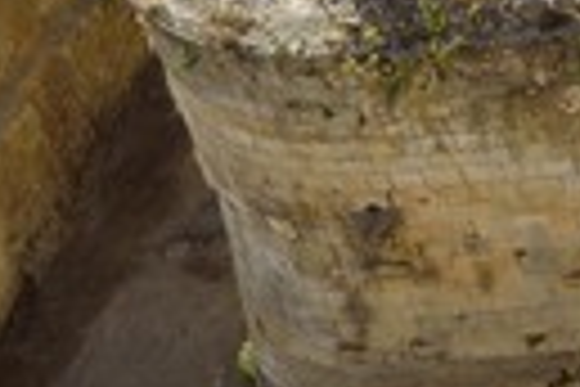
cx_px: 931
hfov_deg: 20.9
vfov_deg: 17.0
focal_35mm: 78
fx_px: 1257
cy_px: -14
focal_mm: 24
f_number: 13
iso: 200
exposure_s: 1/160
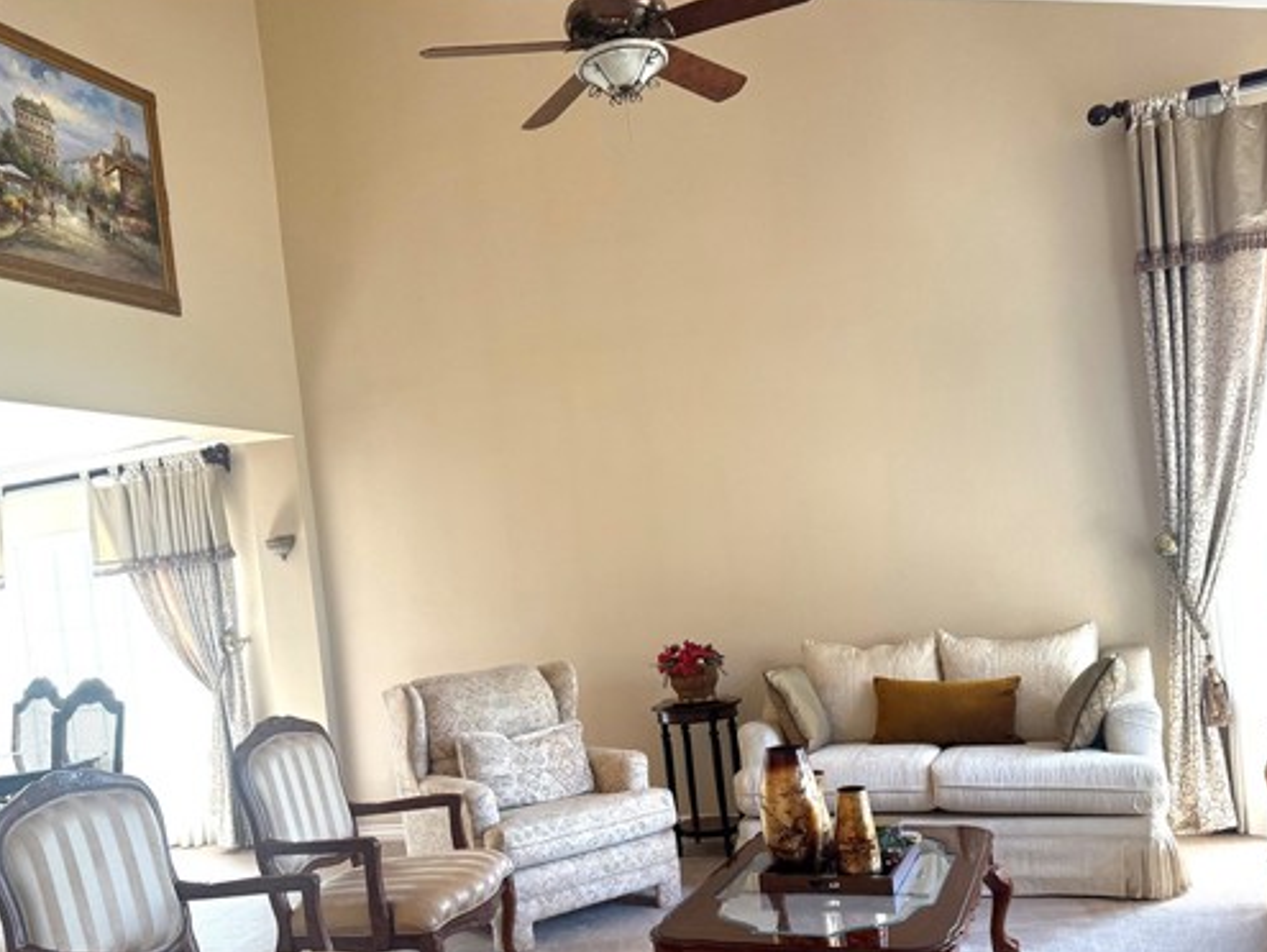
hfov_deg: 58.3
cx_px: 602
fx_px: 1135
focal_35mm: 31
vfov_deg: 45.1
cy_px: 591
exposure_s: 1/216
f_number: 1.78
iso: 200
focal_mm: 6.76
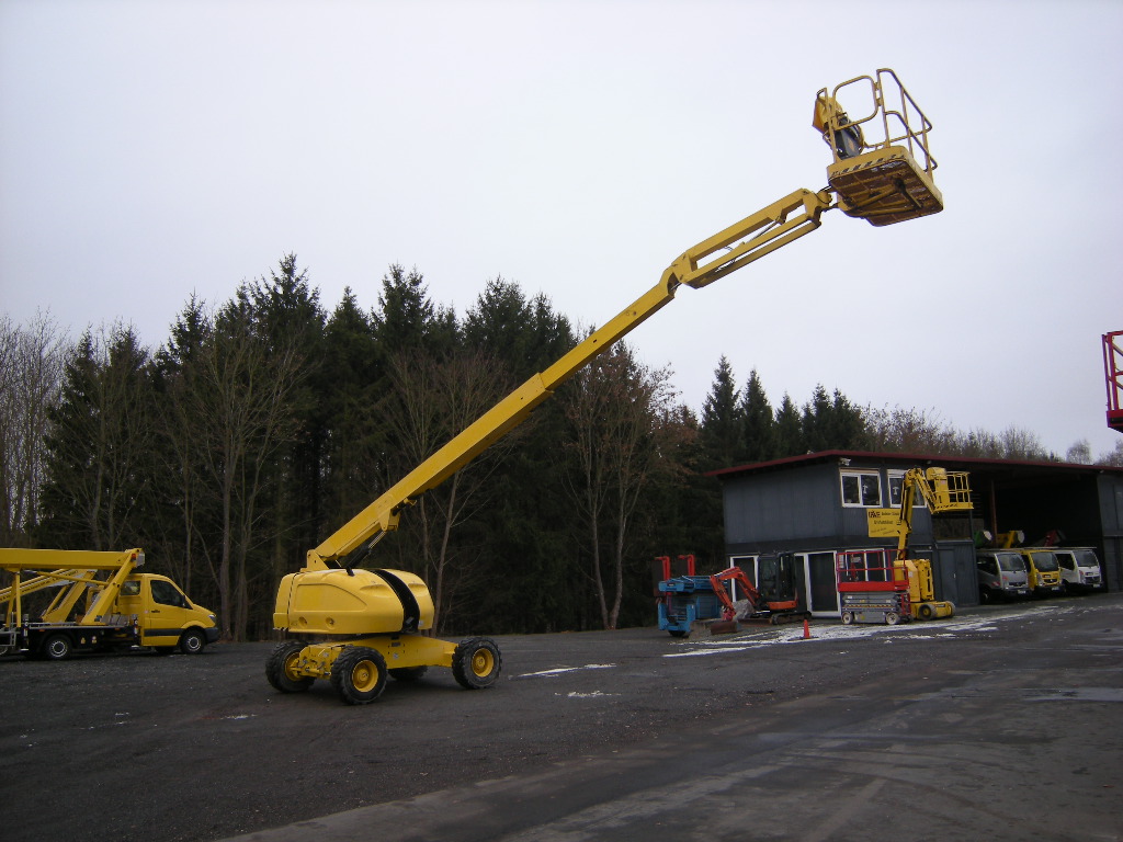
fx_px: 908
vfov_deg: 49.7
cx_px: 562
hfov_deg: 63.4
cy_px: 421
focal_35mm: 28
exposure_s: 1/77.8
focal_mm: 4.7
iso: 64
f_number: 2.8
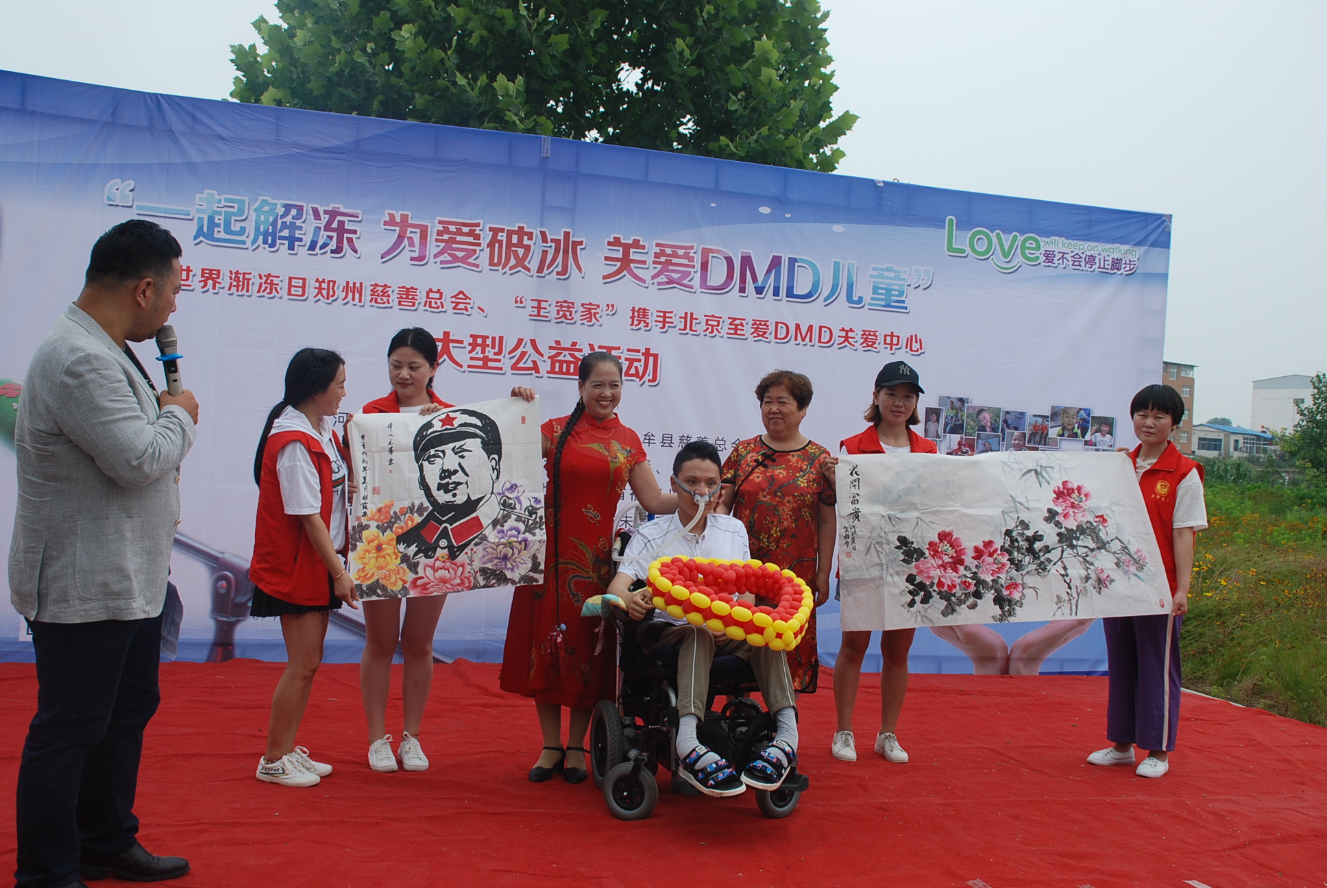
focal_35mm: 36
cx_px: 664
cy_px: 444
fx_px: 1329
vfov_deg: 37.0
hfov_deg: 53.1
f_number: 7.1
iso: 100
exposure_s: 1/200
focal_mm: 24
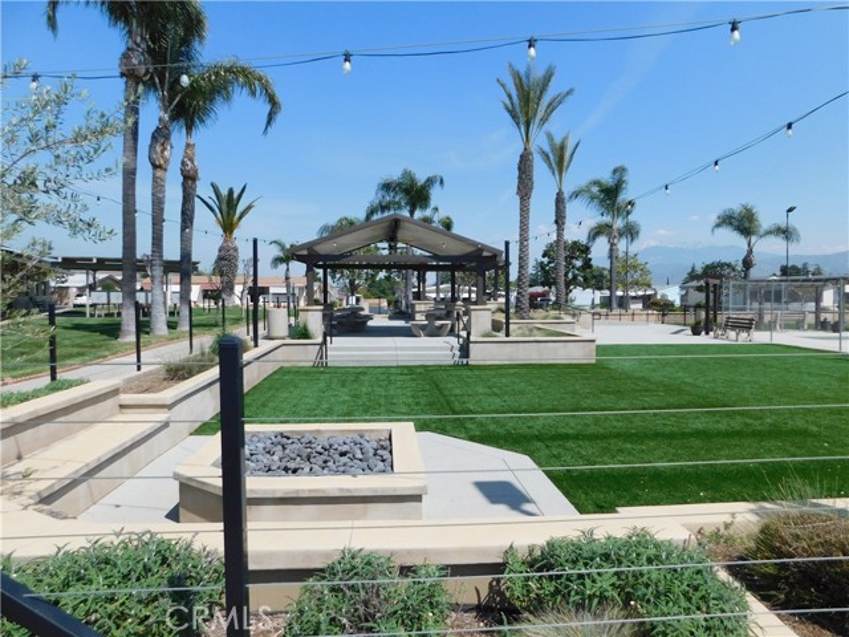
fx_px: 564
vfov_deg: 58.9
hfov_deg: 73.9
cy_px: 318
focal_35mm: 23
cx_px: 424
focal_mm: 4
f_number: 6
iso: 125
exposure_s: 1/500
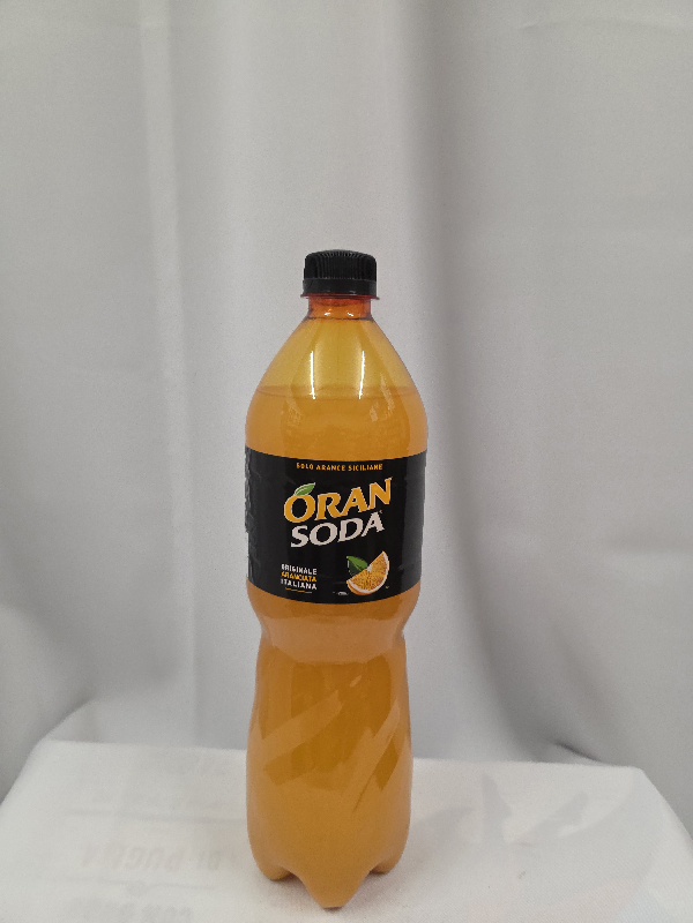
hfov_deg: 58.9
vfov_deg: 73.9
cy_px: 462
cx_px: 346
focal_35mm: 23
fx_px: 614
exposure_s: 1/101
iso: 400
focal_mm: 6.3
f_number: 1.7
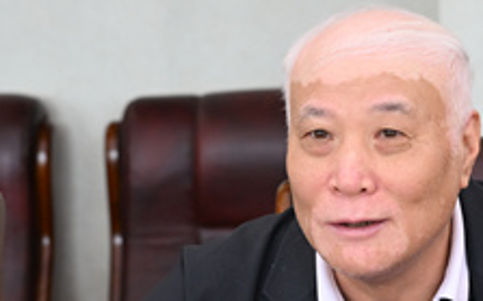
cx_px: 431
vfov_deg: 5.7
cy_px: 305
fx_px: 2999
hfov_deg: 9.2
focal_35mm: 228
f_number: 5.6
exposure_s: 1/125
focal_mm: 83
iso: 1000
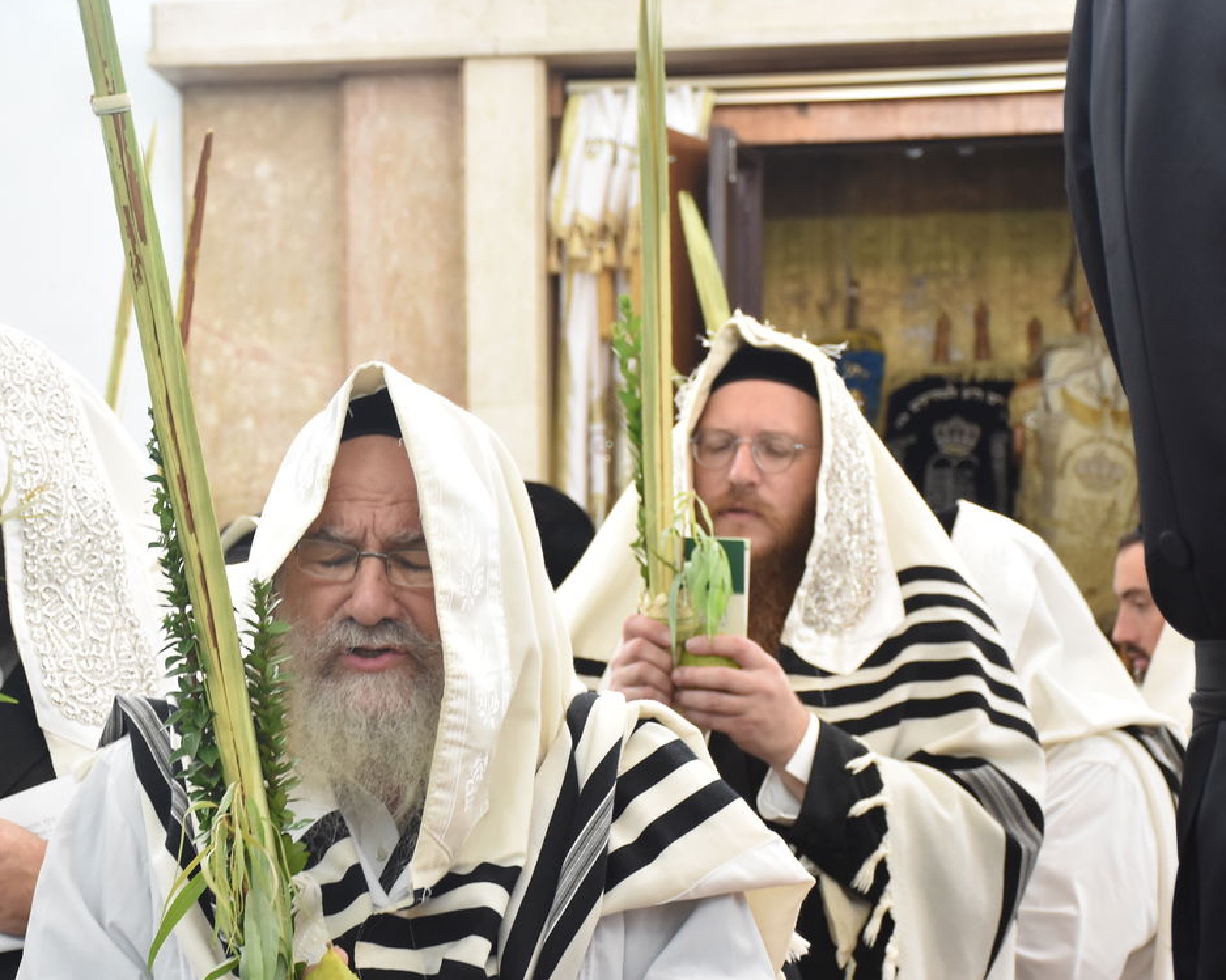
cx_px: 433
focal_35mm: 95
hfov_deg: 20.2
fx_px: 3435
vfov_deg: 16.2
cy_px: 589
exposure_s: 1/80
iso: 800
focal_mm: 45
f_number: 5.6
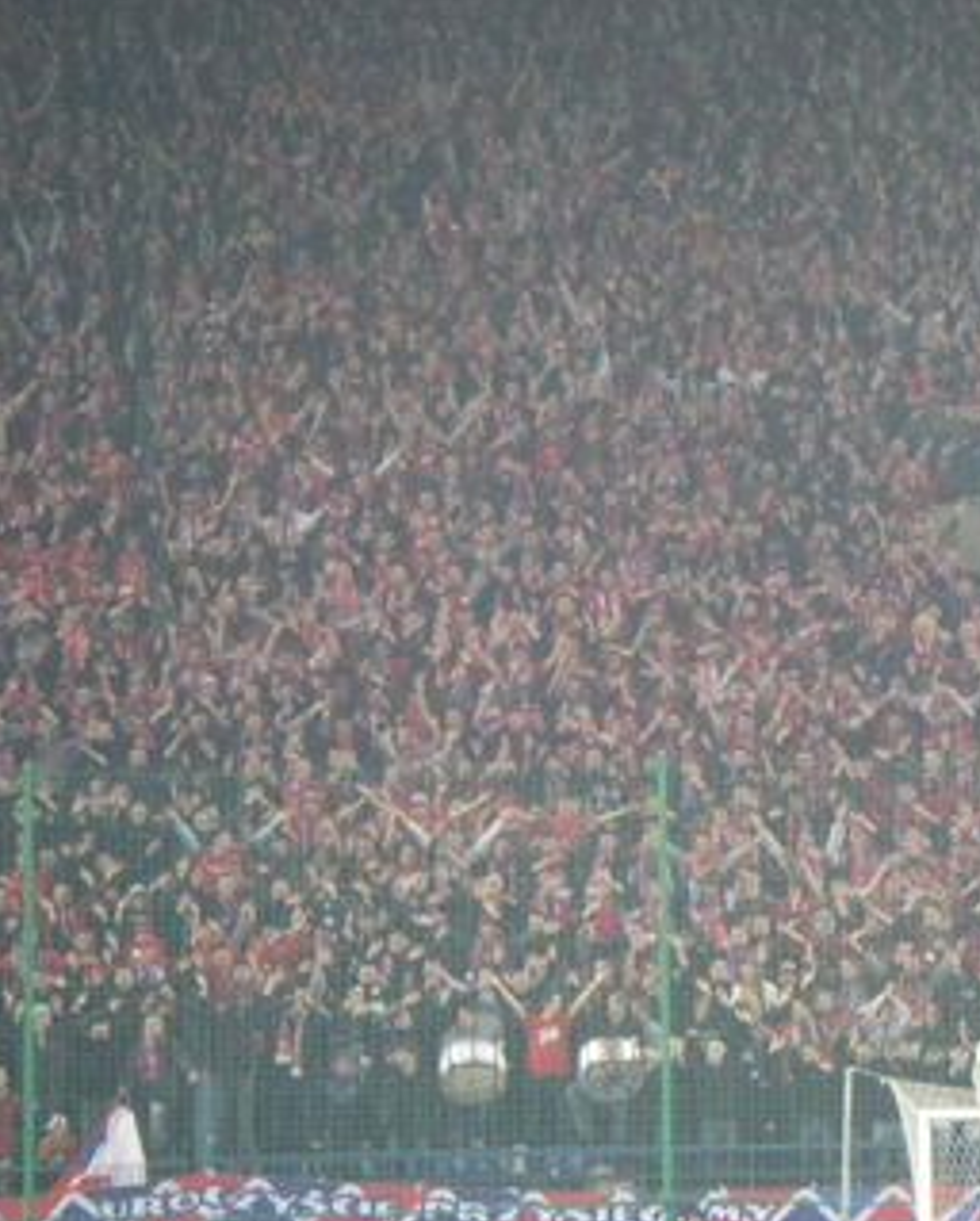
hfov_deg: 4.5
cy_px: 679
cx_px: 900
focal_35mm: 343
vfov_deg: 5.6
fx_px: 12412
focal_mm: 32.5
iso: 800
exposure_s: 1/80
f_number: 4.6
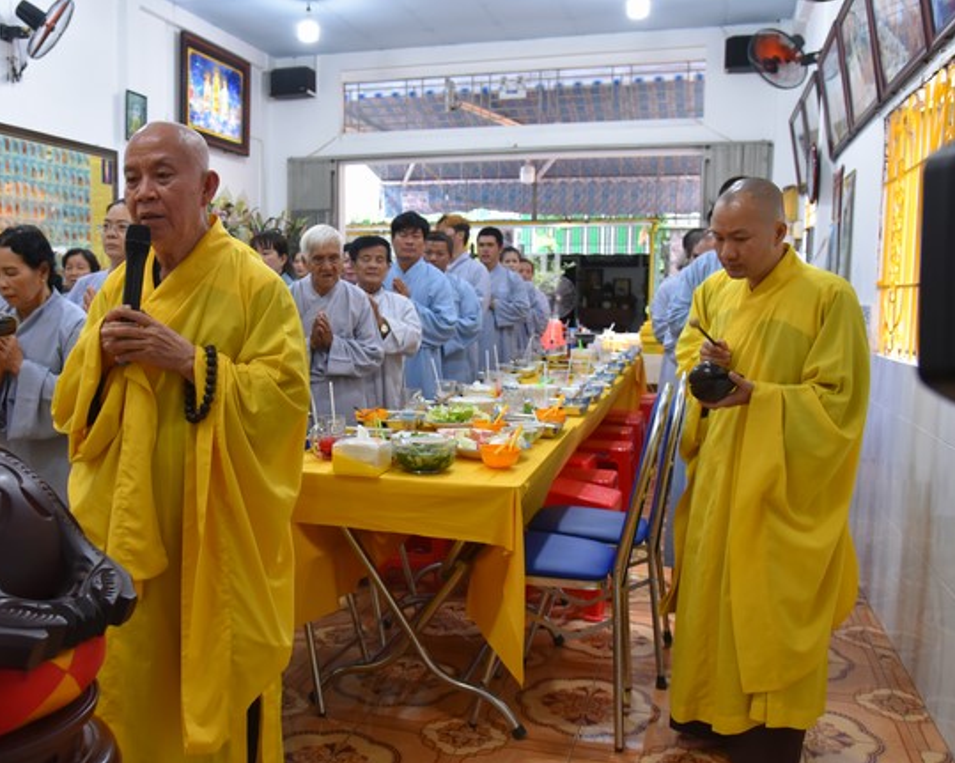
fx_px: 961
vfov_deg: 43.3
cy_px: 382
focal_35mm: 34
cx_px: 400
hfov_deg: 52.6
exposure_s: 1/100
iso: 1600
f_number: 5
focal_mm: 30
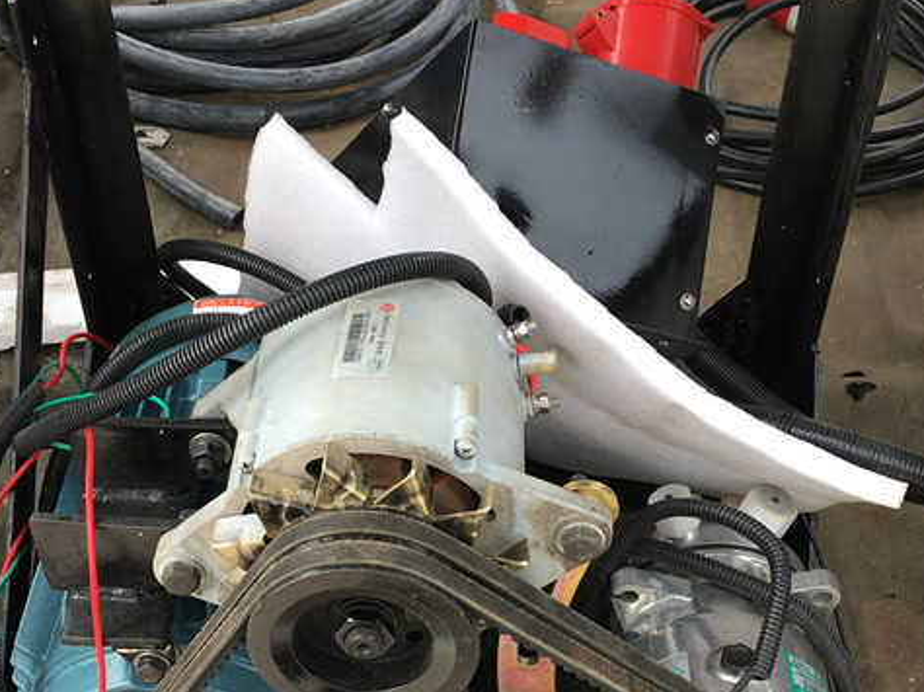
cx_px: 425
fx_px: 1414
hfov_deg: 36.2
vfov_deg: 26.8
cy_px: 578
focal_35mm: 53
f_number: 2.2
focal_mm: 4.15
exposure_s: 1/162
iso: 25
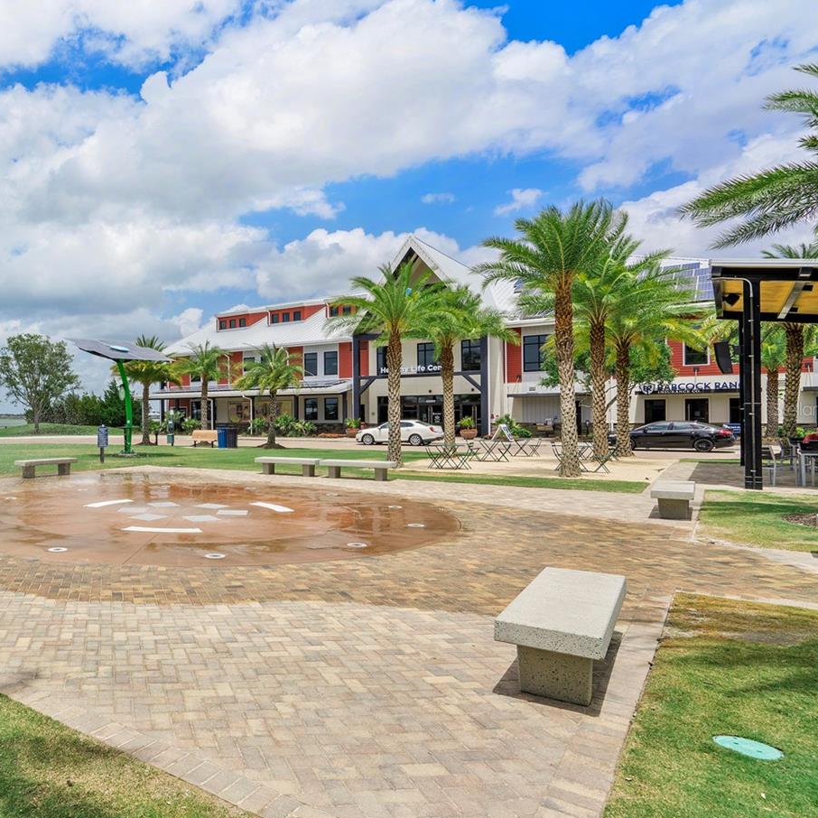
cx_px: 131
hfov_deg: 58.5
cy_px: 409
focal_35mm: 24
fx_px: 642
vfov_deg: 65.0
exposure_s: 1/750
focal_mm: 16
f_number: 9.5
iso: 160
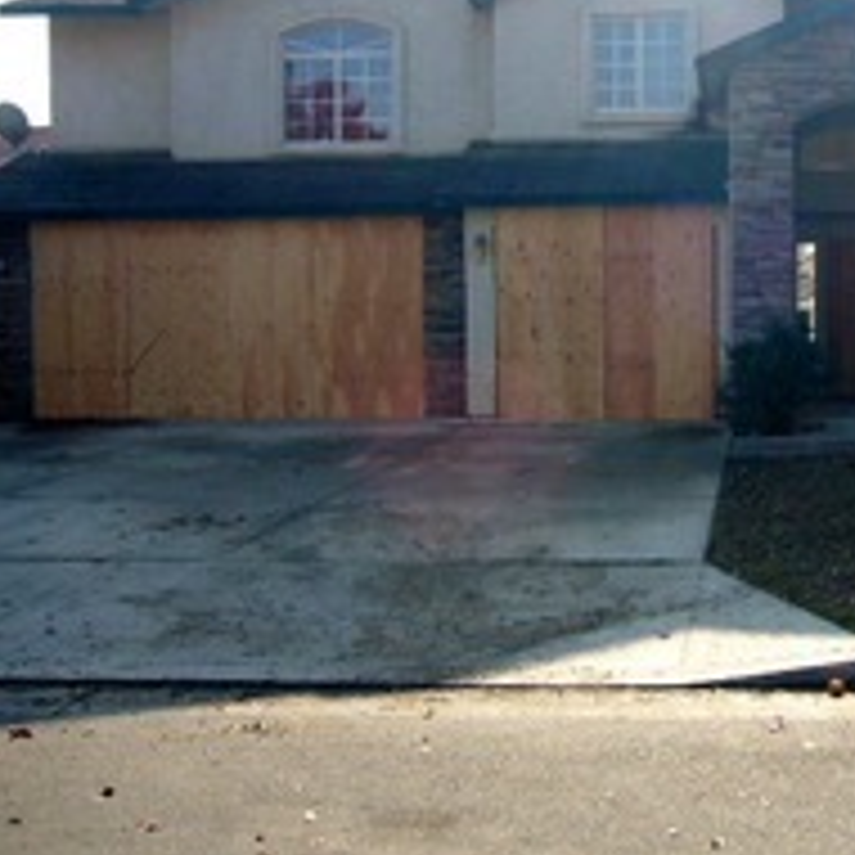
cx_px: 698
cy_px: 410
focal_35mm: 45
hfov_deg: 36.2
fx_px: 1257
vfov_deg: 37.5
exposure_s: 1/160
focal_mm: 4.6
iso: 80
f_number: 5.6
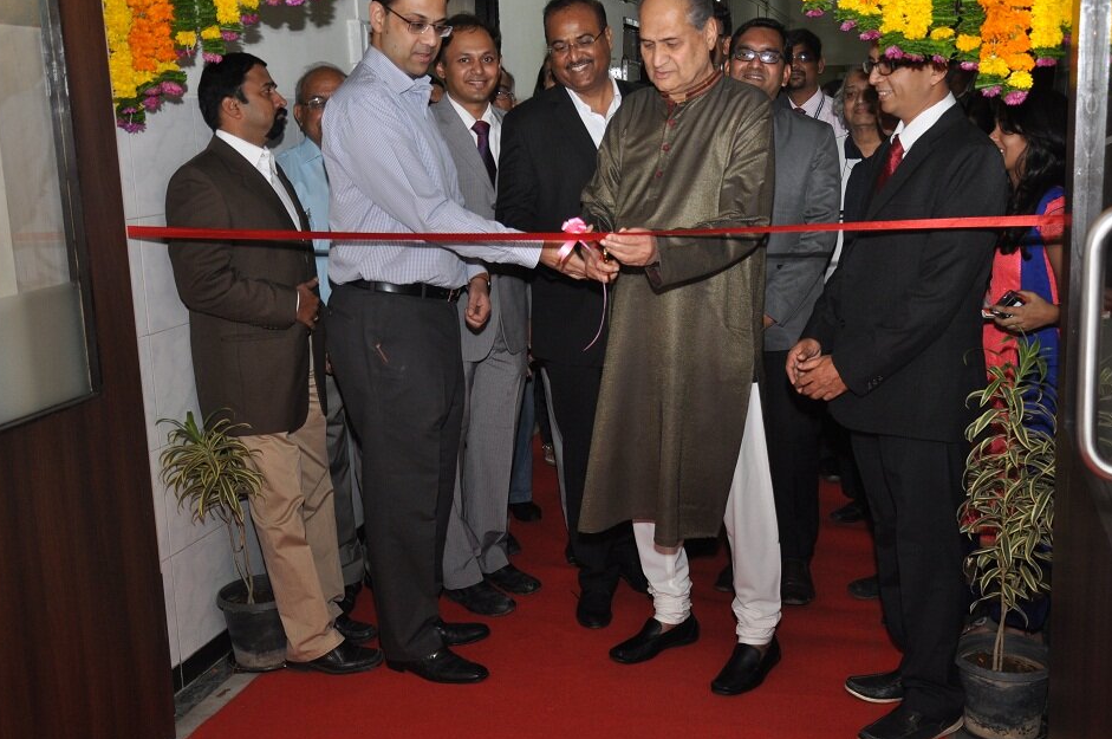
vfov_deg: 32.5
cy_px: 332
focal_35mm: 41
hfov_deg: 47.4
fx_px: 1265
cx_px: 580
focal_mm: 24
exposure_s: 1/60
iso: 400
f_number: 5
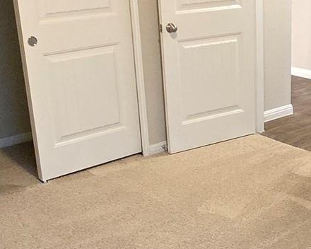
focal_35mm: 59
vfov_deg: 25.8
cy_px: 134
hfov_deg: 31.2
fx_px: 543
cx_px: 244
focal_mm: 2.2
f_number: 2.2
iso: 1250
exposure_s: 1/30
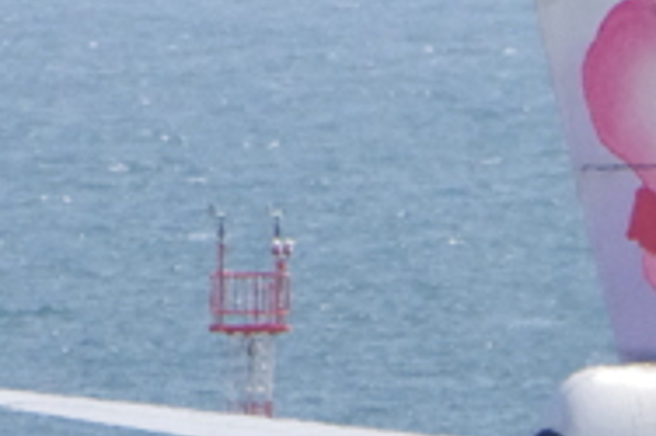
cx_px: 712
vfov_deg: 0.6
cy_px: 481
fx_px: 44586
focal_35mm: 2449
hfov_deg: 0.8
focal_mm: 300
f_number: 11
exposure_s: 1/1600
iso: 1600
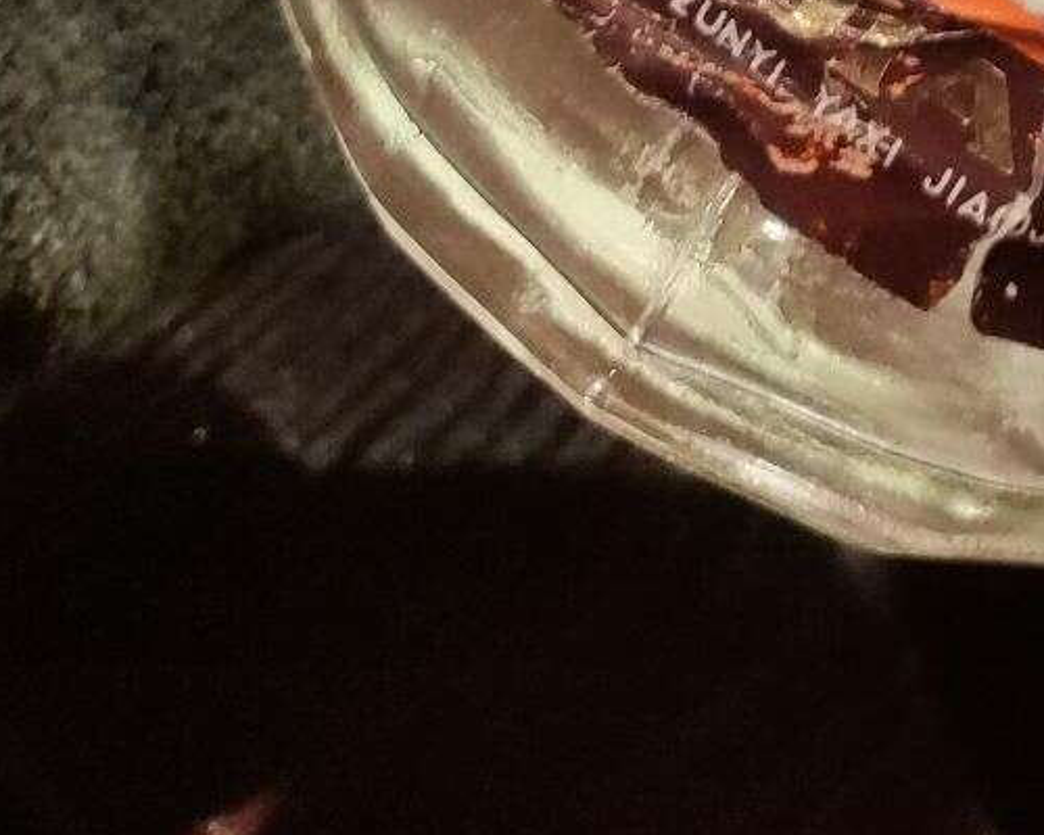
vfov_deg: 12.3
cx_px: 1528
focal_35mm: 100
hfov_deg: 17.4
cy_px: -1163
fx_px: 3090
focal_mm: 4.71
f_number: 1.79
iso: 115
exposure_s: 1/100
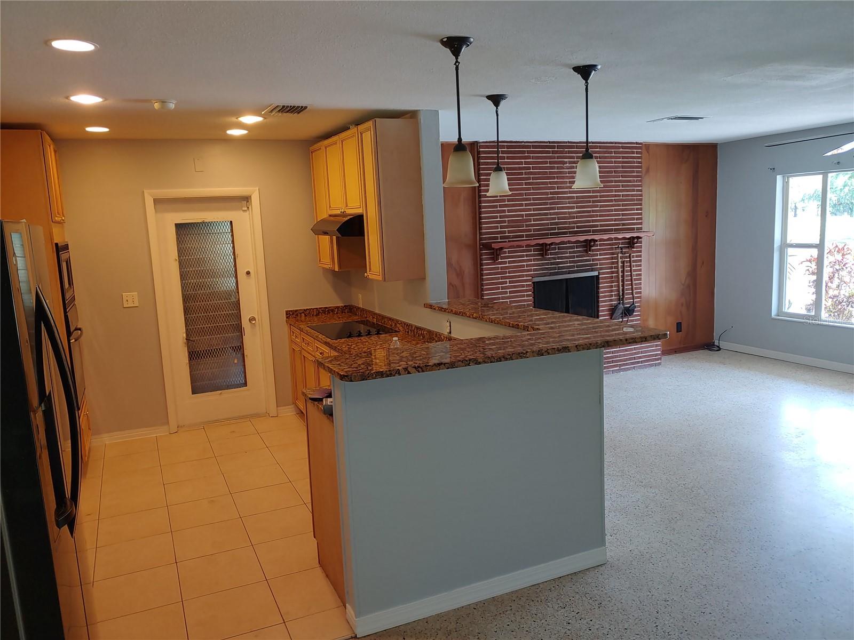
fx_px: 617
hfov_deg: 69.4
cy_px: 320
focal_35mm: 25
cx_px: 427
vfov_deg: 54.9
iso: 50
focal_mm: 4.23
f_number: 1.5
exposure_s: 1/60
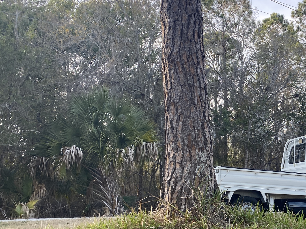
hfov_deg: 33.5
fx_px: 468
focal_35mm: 53
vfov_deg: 27.2
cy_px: 166
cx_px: 295
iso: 32
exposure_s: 1/317
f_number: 1.8
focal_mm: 4.25
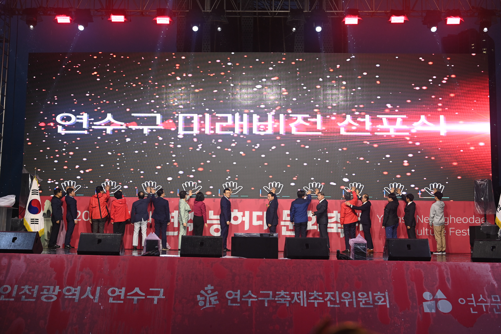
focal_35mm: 48
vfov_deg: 28.1
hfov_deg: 41.1
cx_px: 250
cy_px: 167
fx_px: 668
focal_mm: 48
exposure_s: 1/250
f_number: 4
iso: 1000
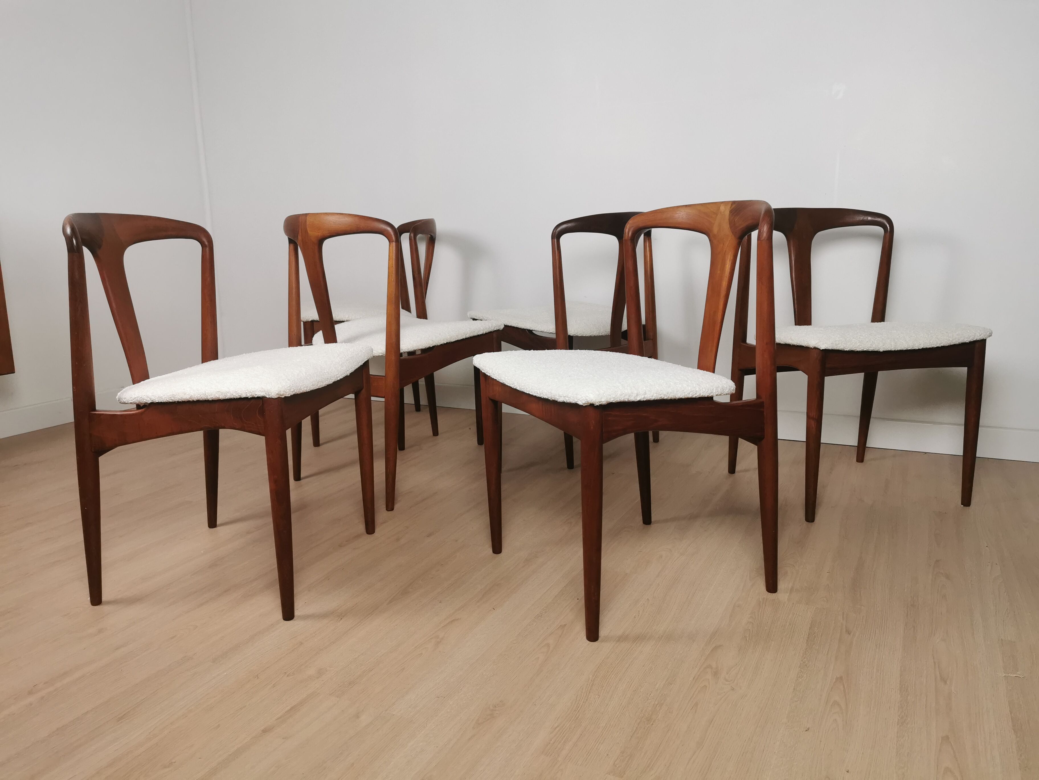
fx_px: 810
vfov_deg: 51.4
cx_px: 520
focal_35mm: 27
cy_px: 390
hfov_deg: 65.3
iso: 160
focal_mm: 5.56
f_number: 1.6
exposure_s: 1/100
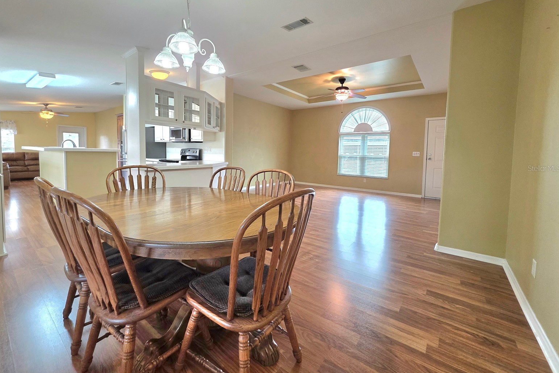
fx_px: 217
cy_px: 168
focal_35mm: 14
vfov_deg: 81.0
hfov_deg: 104.2
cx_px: 272
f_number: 1.9
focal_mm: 2.2
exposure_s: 1/120
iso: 200
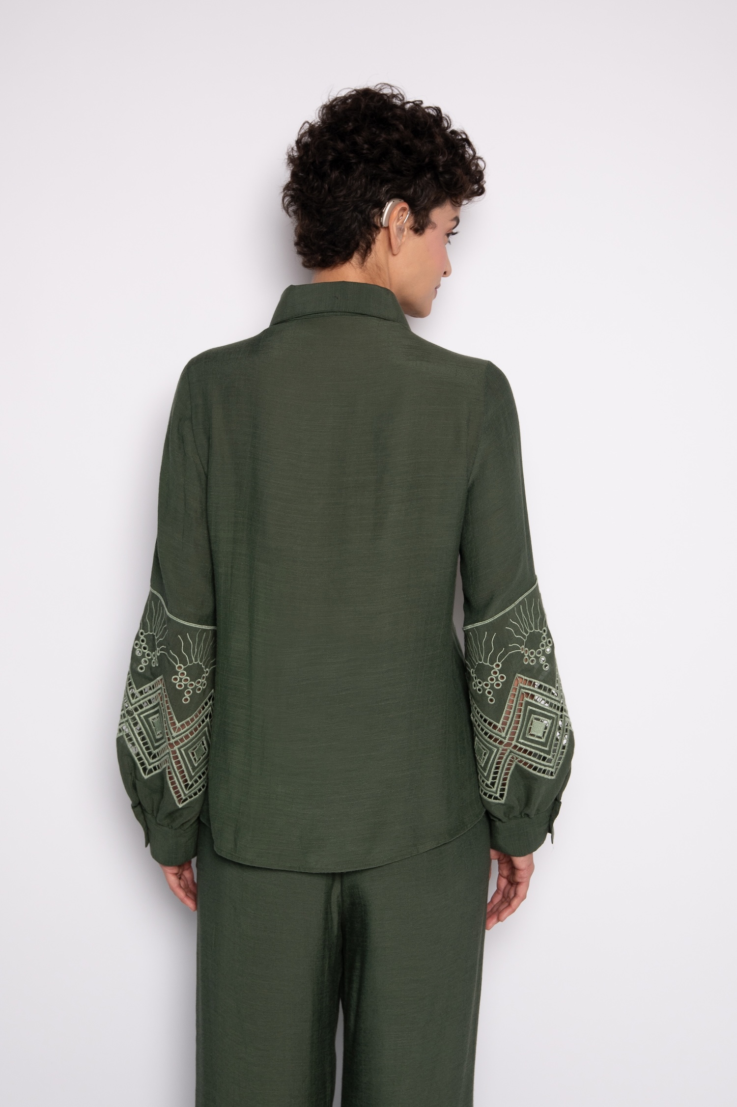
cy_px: 554
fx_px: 1353
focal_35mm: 44
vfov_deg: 44.5
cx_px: 368
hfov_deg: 30.5
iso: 200
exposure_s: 1/160
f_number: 8
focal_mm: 44
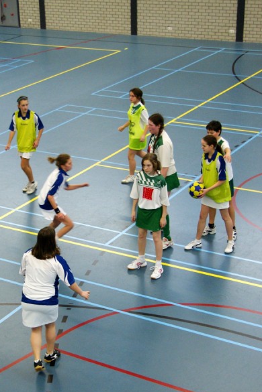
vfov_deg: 48.5
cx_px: 129
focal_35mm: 40
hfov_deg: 33.4
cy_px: 200
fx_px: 437
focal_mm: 26
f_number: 4.5
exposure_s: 1/100
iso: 800
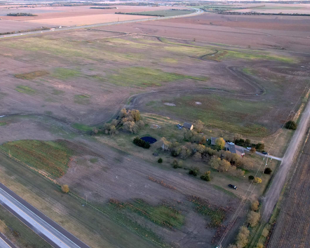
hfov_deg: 56.5
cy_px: 131
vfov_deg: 48.5
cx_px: 87
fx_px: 275
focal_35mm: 30
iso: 420
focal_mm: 8.38
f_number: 2.8
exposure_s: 1/10
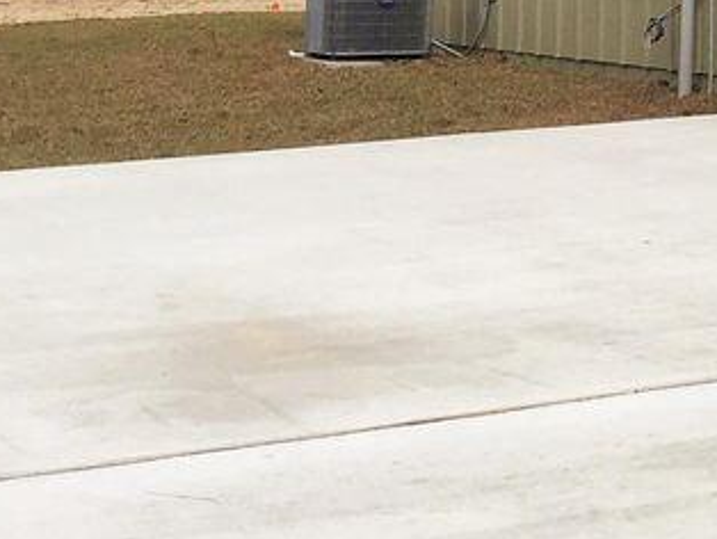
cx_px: 1202
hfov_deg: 14.2
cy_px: -206
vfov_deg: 11.4
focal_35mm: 126
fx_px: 2612
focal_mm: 4.15
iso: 32
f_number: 2.2
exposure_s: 1/3049
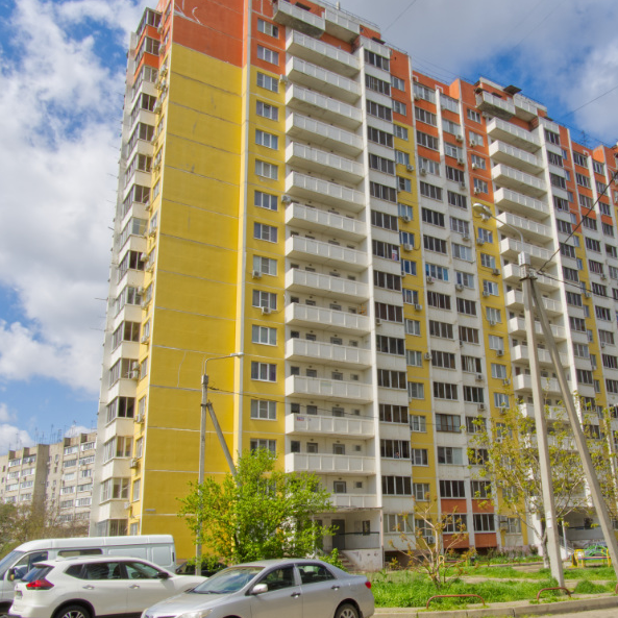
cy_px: 356
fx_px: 626
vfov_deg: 52.3
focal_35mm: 31
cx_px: 382
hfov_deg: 52.0
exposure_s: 1/60
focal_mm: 12
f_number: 18
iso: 125
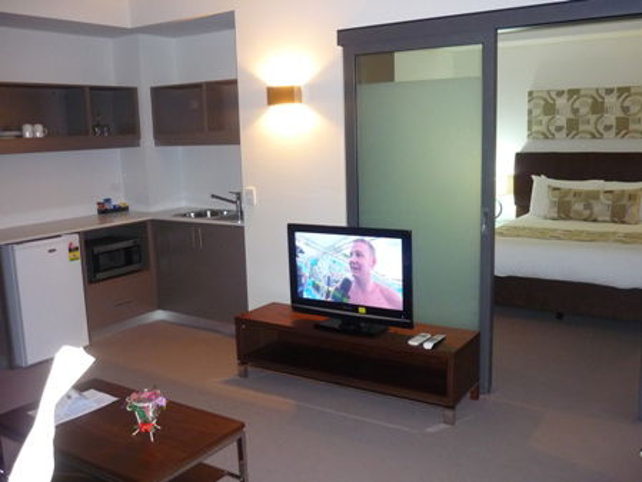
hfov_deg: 55.3
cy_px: 241
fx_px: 612
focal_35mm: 33
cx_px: 321
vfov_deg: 43.0
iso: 320
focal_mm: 5.5
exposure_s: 1/30
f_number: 2.8
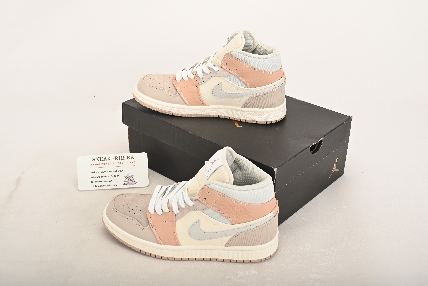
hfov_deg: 42.7
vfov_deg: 29.3
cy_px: 143
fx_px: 547
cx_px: 214
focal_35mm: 46
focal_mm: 46
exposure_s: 1/200
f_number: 11
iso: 100
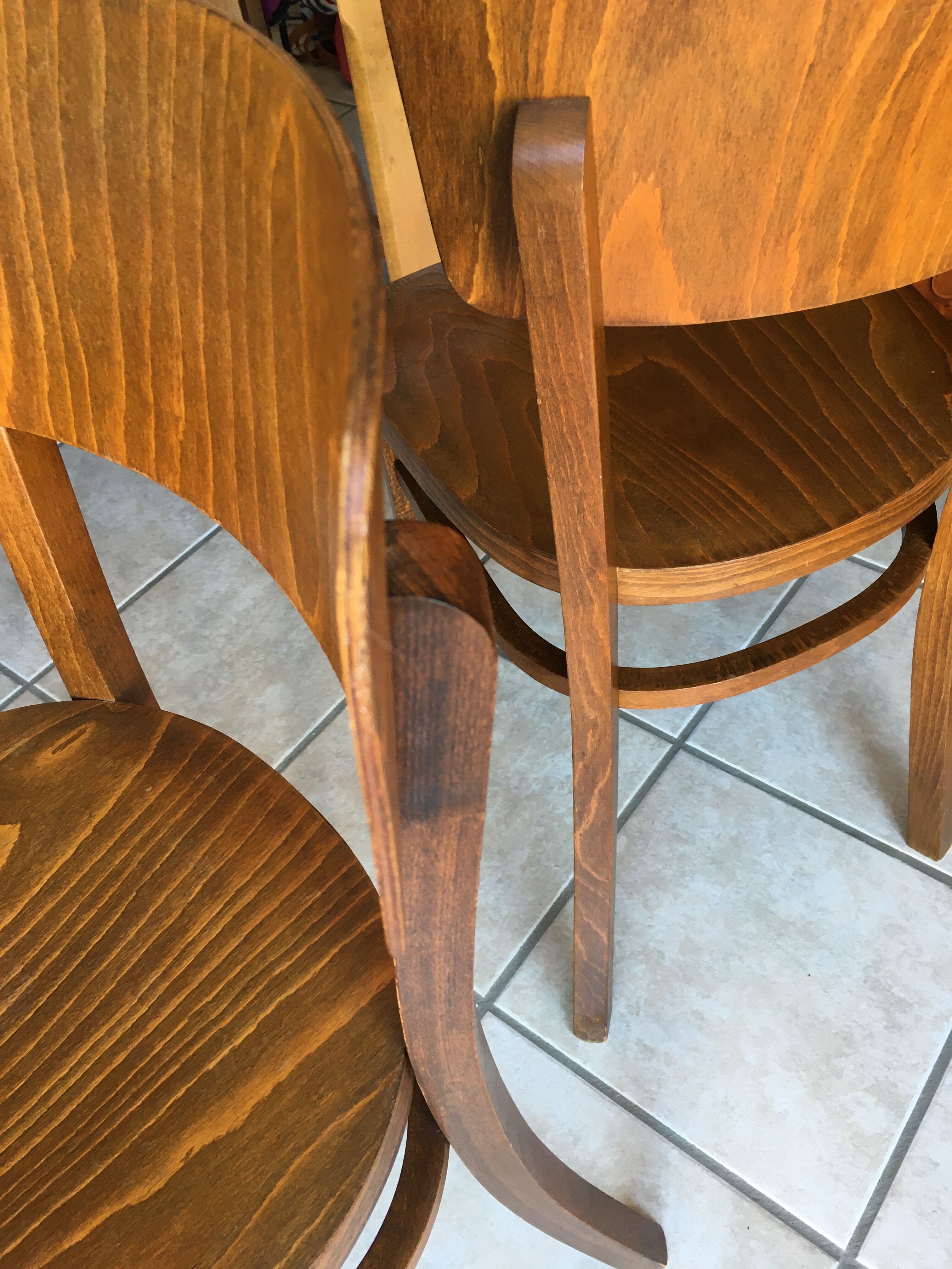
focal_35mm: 29
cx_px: 476
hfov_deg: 48.2
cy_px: 634
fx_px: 1063
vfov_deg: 61.7
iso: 40
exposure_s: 1/33
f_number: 2.2
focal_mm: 4.15
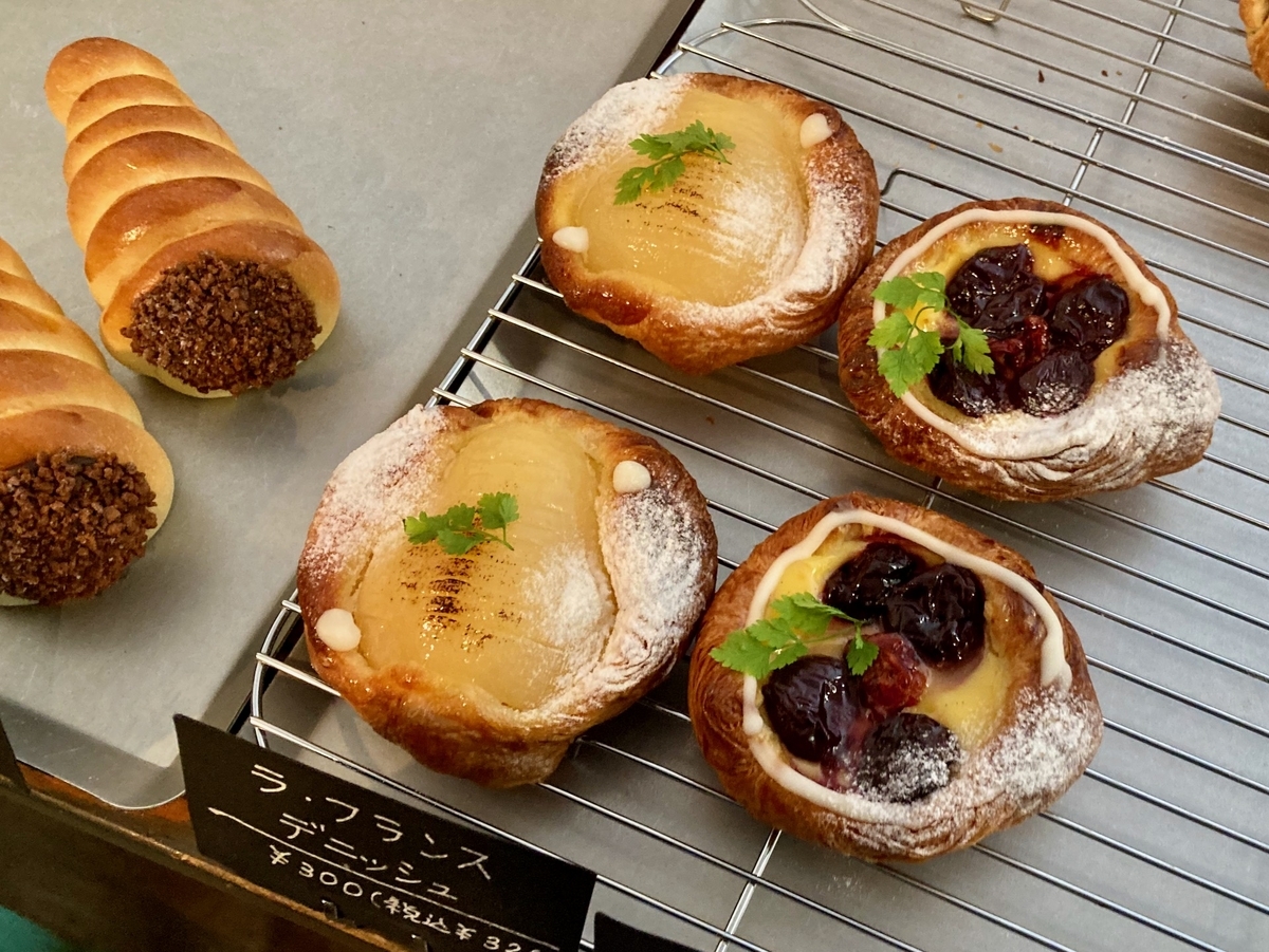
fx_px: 1027
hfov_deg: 63.4
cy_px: 476
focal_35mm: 28
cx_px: 634
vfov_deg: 49.8
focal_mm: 3.99
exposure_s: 1/50
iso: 250
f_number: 1.8
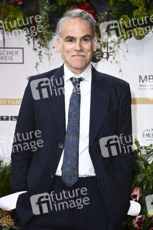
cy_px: 115
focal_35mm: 98
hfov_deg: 13.9
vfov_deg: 20.8
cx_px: 76
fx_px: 626
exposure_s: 1/200
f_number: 5.6
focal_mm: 98
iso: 500
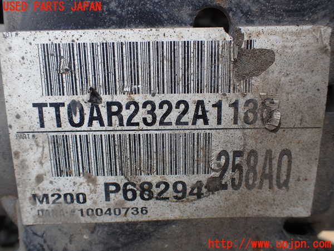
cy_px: 126
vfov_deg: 46.8
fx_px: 289
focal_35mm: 30
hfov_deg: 60.0
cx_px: 167
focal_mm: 5.4
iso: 100
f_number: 3.2
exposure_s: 1/125
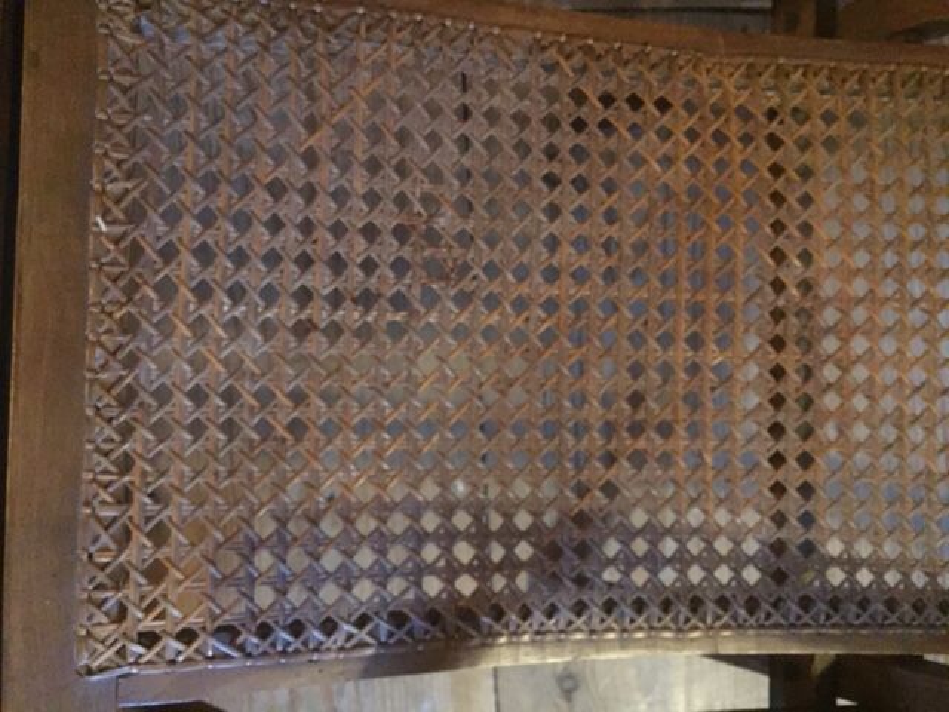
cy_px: 356
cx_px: 474
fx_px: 795
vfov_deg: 48.2
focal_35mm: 29
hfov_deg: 61.7
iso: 1250
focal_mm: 4.15
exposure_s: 1/17
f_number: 2.2
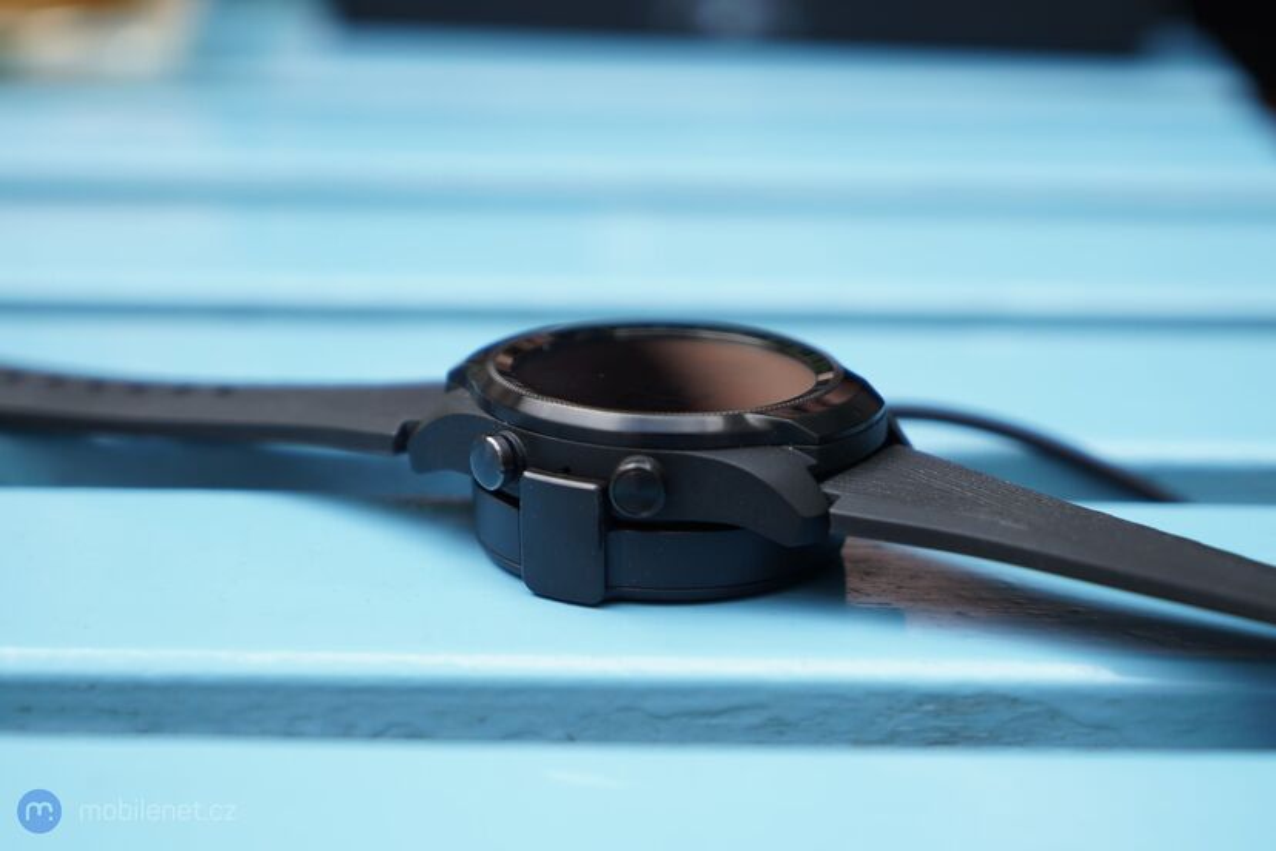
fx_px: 2481
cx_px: 638
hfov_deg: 28.8
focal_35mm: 70
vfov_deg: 19.5
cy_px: 426
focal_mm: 70
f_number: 4
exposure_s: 1/160
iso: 100
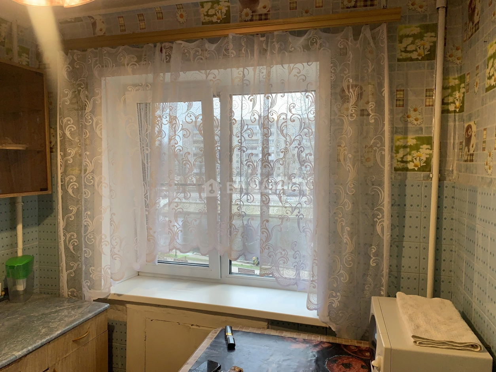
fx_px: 373
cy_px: 186
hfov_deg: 67.3
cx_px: 248
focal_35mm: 26
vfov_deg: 53.1
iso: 100
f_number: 1.8
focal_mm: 4.25
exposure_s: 1/109
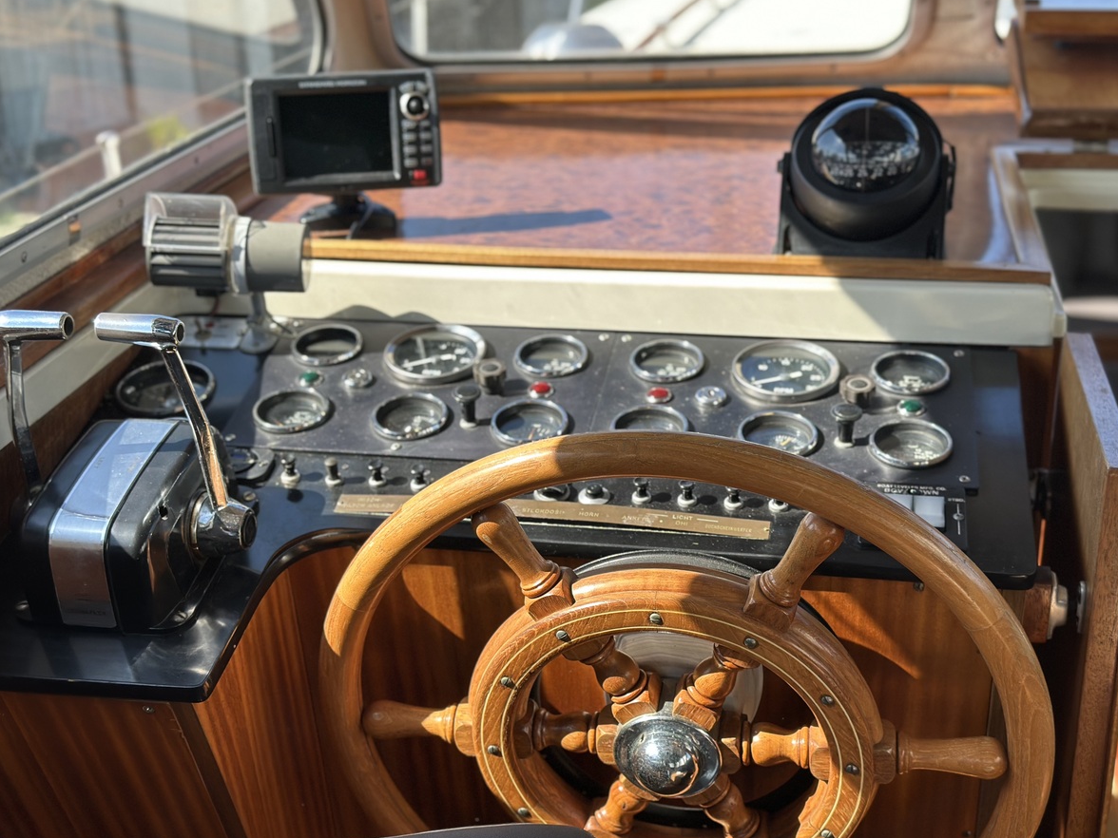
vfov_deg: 29.7
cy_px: 419
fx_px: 1583
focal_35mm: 49
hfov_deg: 38.9
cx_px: 554
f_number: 1.78
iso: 80
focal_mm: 6.86
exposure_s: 1/953
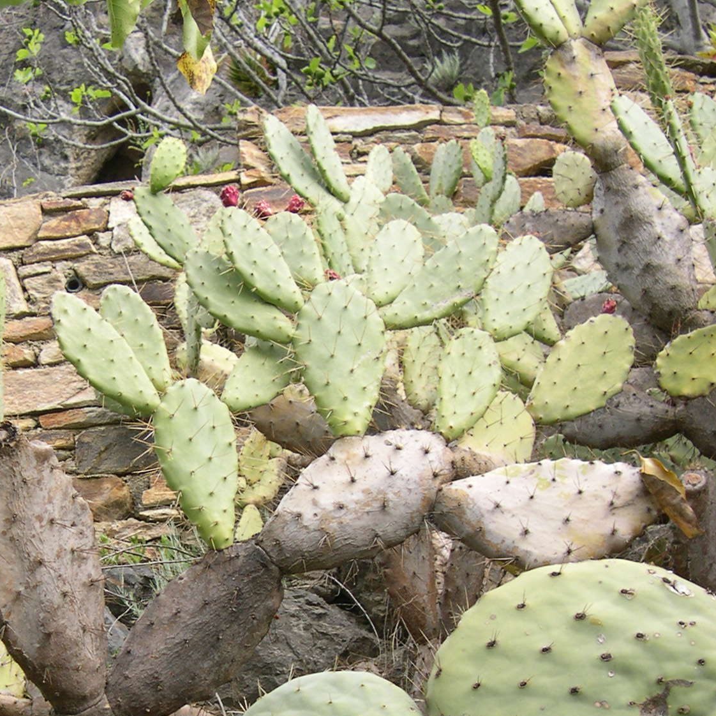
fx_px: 1591
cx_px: 192
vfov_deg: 24.9
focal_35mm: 68
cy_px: 592
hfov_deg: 25.1
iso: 100
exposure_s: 1/138
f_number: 2.8
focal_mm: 8
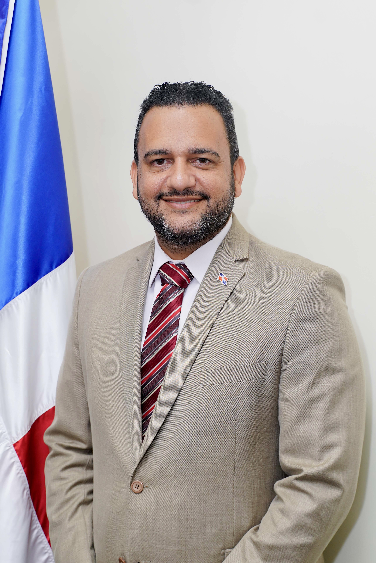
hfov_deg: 22.6
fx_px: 939
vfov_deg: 33.4
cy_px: 282
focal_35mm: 60
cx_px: 188
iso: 400
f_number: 4
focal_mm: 40
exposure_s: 1/160
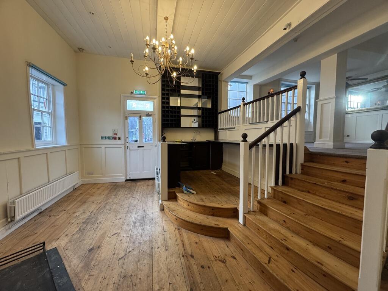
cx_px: 194
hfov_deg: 102.1
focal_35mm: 14
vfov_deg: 85.7
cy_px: 146
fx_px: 157
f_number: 2.2
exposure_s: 1/100
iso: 250
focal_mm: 2.22
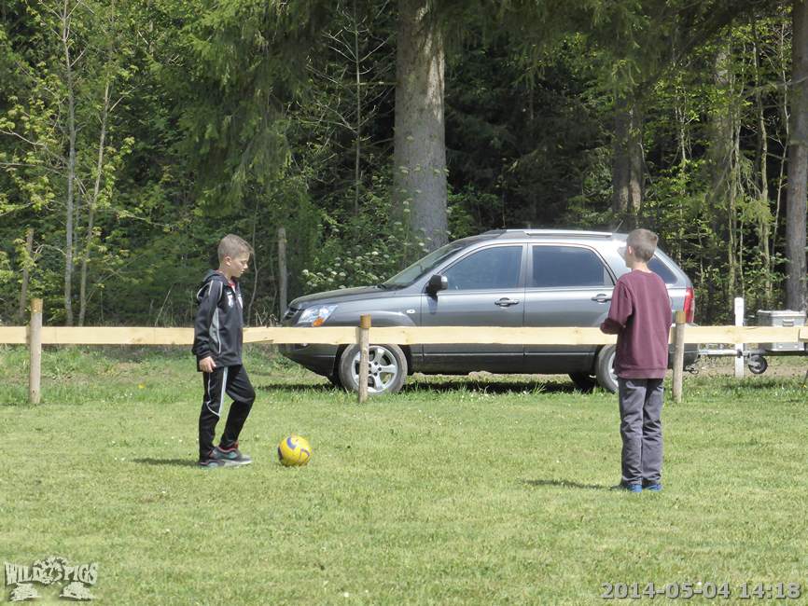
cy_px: 303
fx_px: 2778
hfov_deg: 16.5
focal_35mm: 119
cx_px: 404
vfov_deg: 12.5
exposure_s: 1/320
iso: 200
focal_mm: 19.4
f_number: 5.3
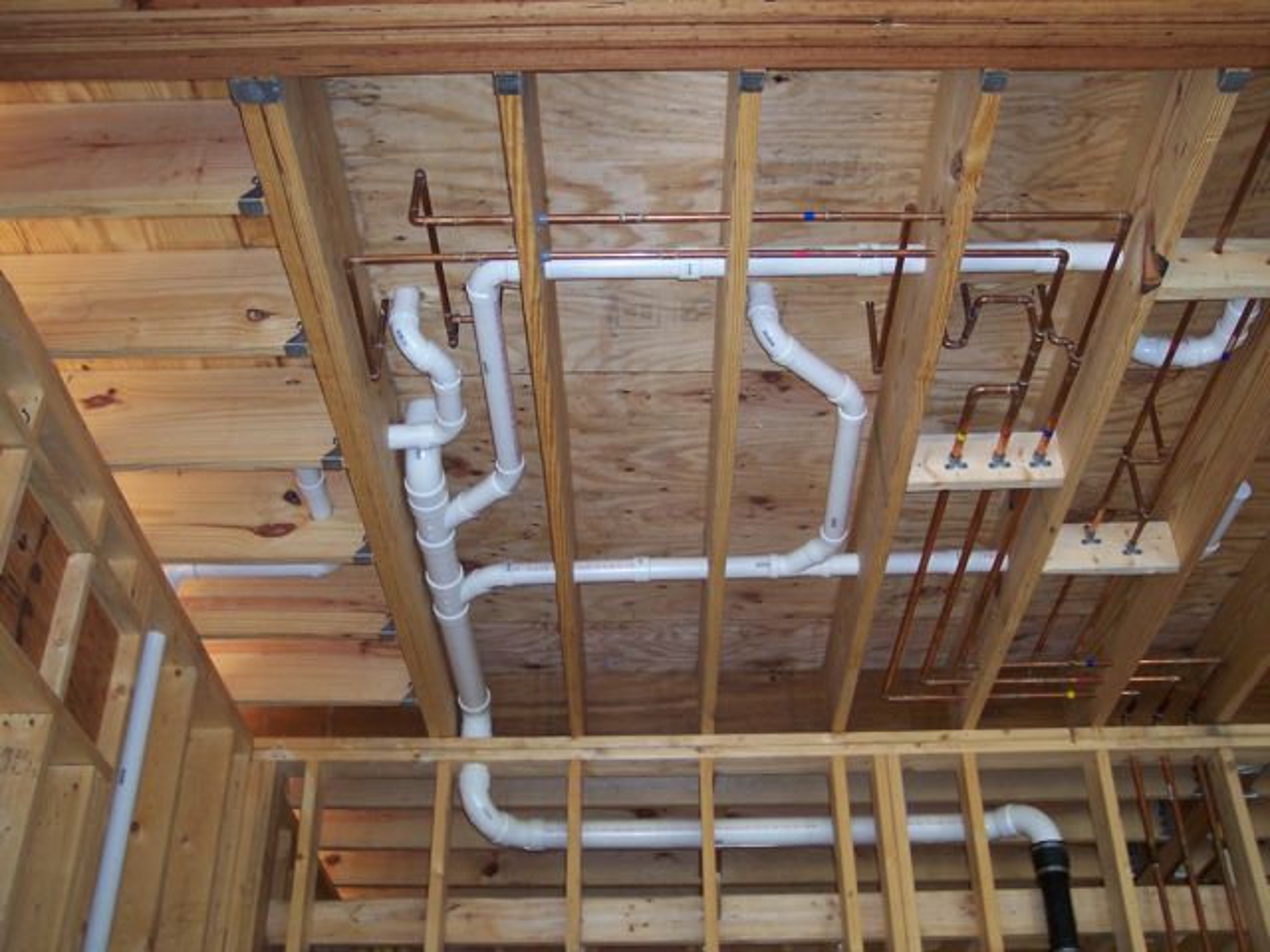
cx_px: 635
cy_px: 476
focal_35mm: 38
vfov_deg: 37.7
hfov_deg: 49.0
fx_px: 1394
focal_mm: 8
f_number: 2.8
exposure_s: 1/30
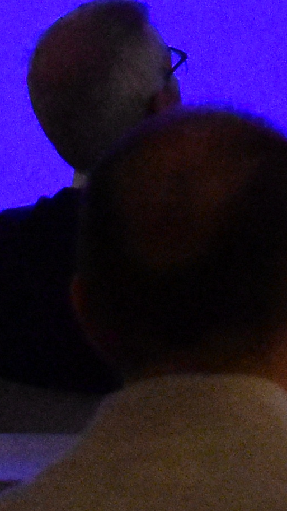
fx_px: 5317
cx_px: 948
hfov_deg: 3.0
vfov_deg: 5.5
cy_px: 77
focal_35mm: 393
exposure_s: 1/160
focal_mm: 38
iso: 10000
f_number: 4.8
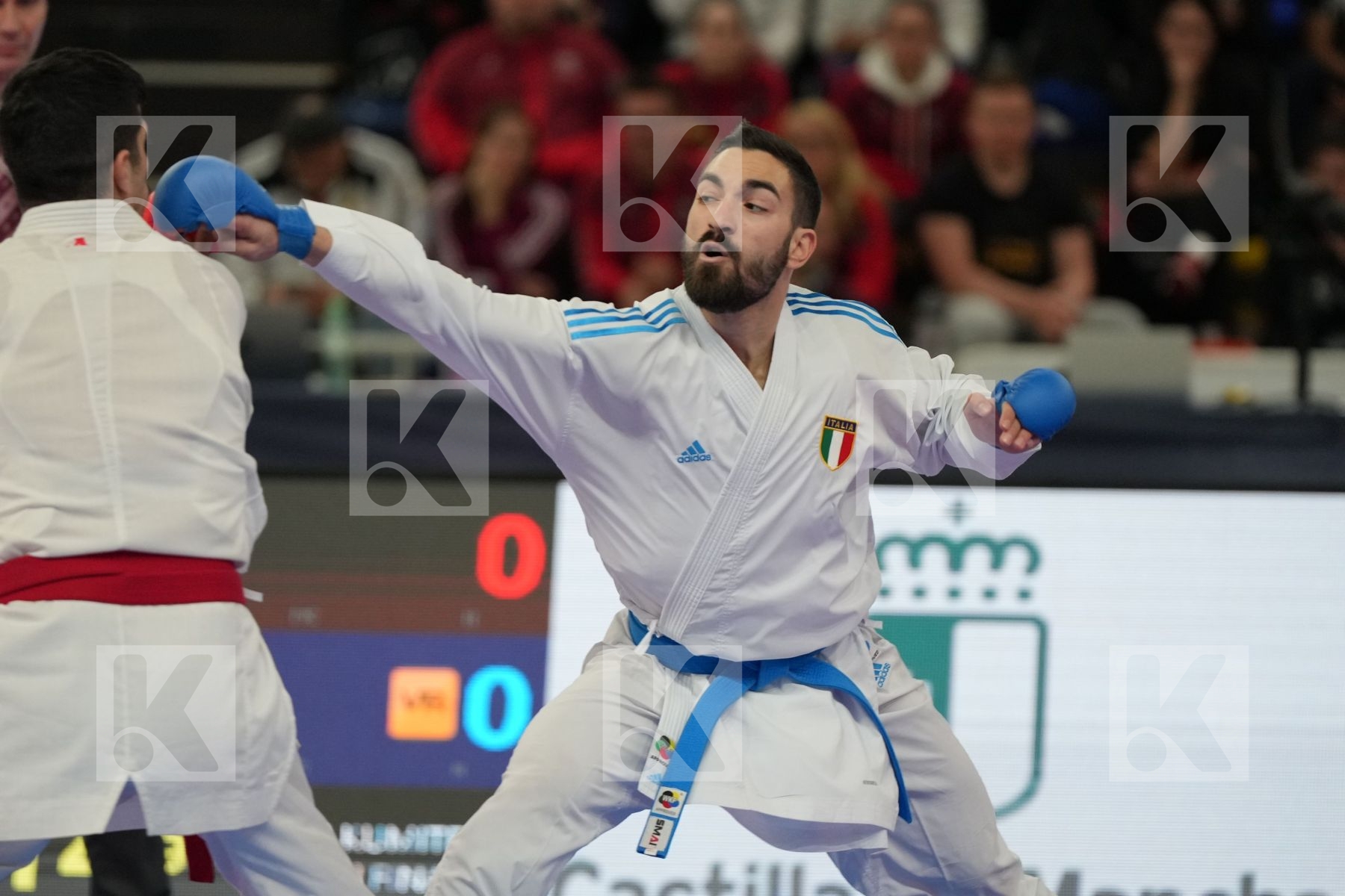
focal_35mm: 300
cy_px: 448
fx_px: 11207
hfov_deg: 6.9
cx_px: 672
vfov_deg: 4.6
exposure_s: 1/1000
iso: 2000
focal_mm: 200
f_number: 2.8
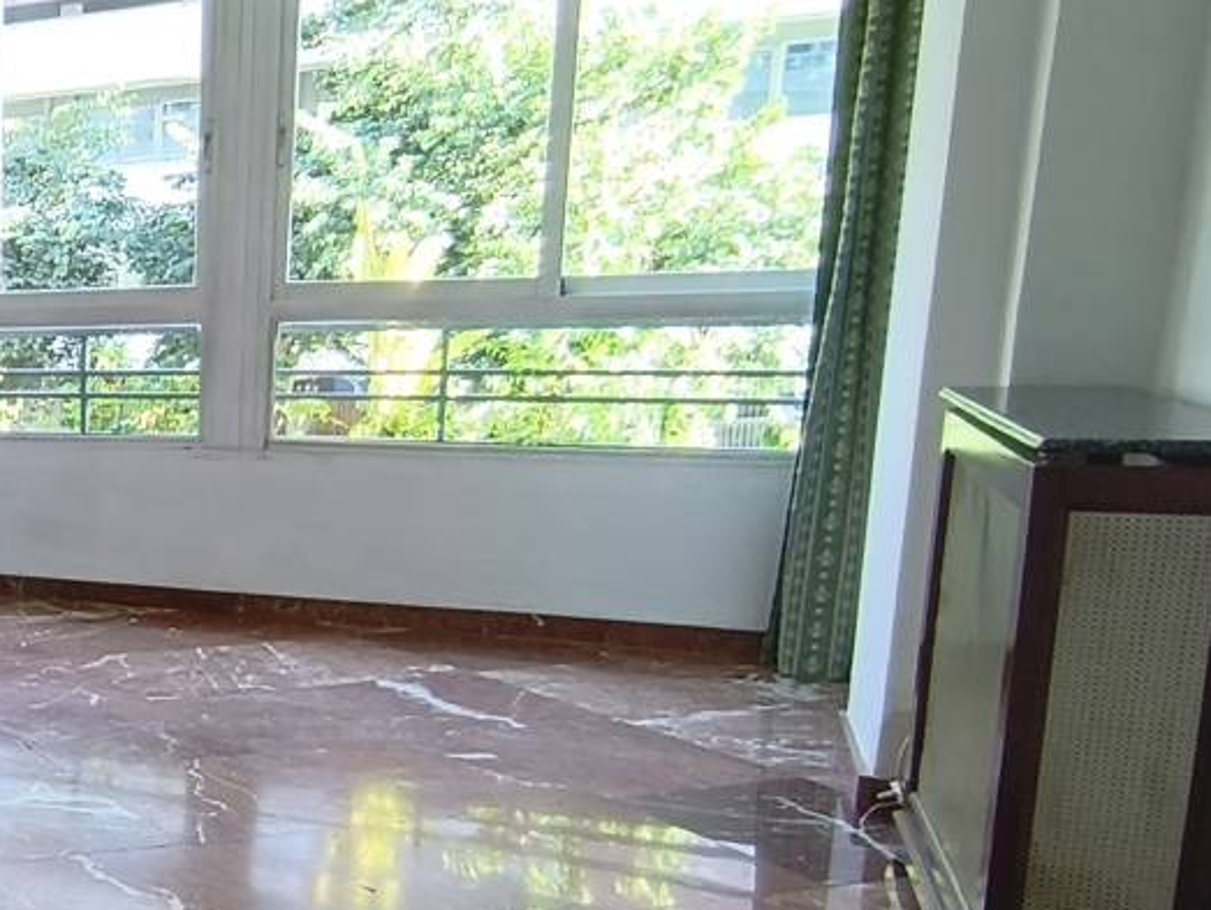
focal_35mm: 43
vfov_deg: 33.4
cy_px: 599
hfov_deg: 31.5
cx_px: -433
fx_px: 1505
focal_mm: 1.65
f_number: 2.2
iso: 80
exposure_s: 1/50
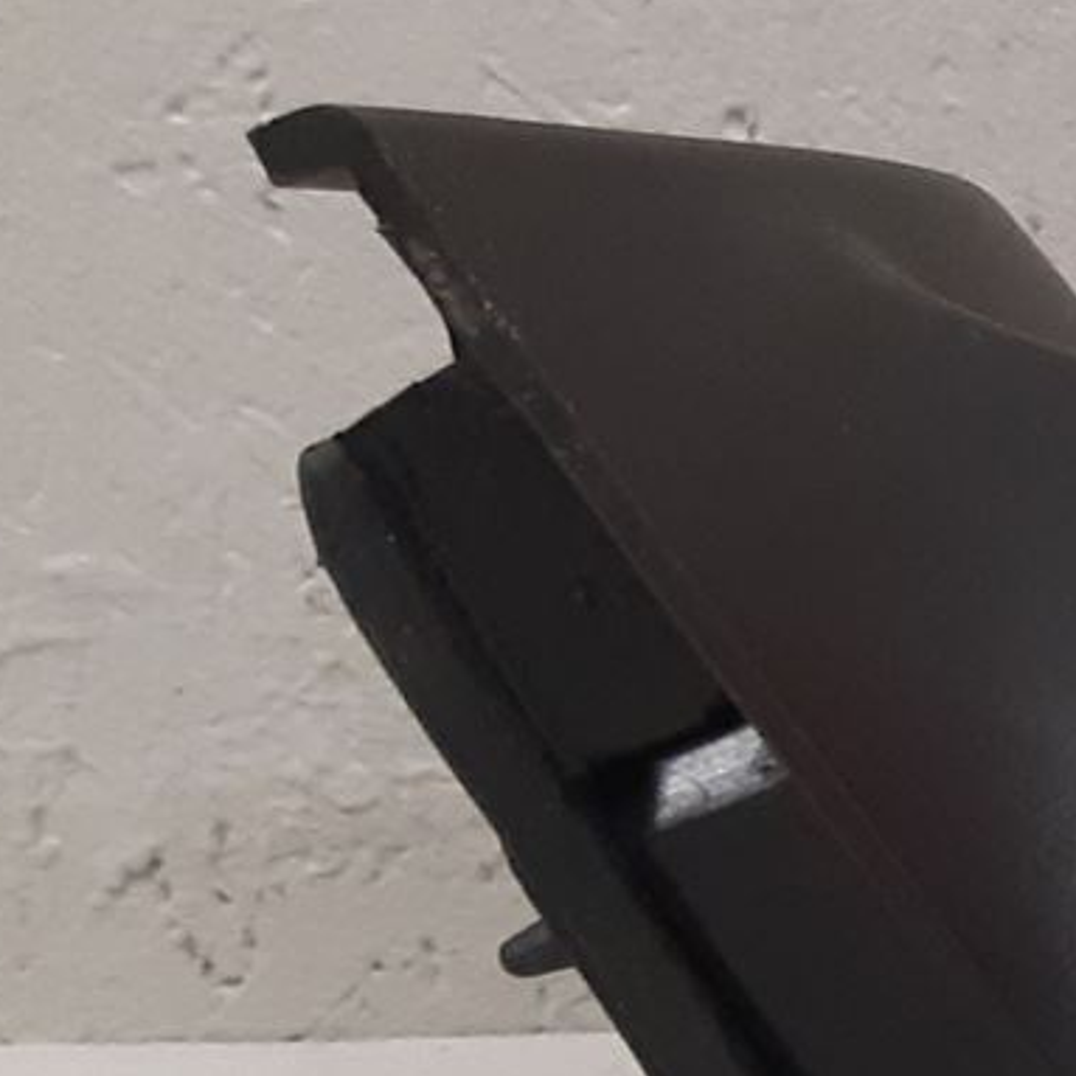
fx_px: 4326
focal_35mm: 123
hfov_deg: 12.1
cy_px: 1155
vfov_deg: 13.9
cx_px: 2340
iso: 200
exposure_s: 1/50
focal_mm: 3.93
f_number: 1.7
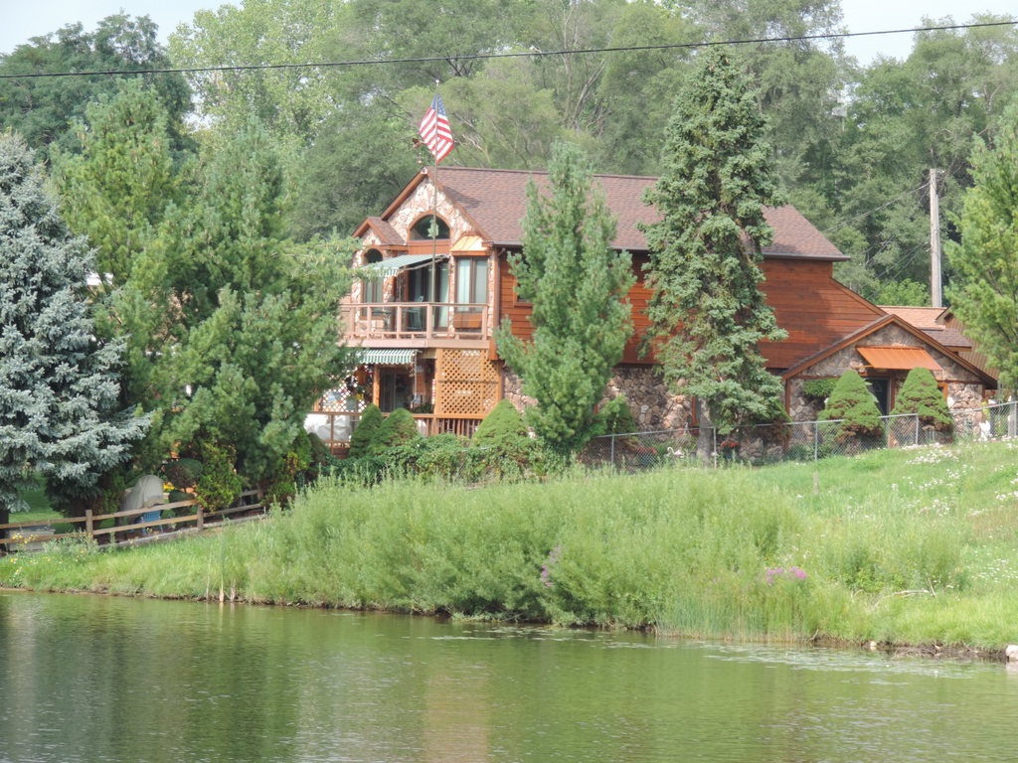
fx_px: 5882
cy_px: 382
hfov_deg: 9.9
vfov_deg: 7.4
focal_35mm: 200
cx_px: 509
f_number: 4.6
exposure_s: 1/200
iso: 80
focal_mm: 35.6
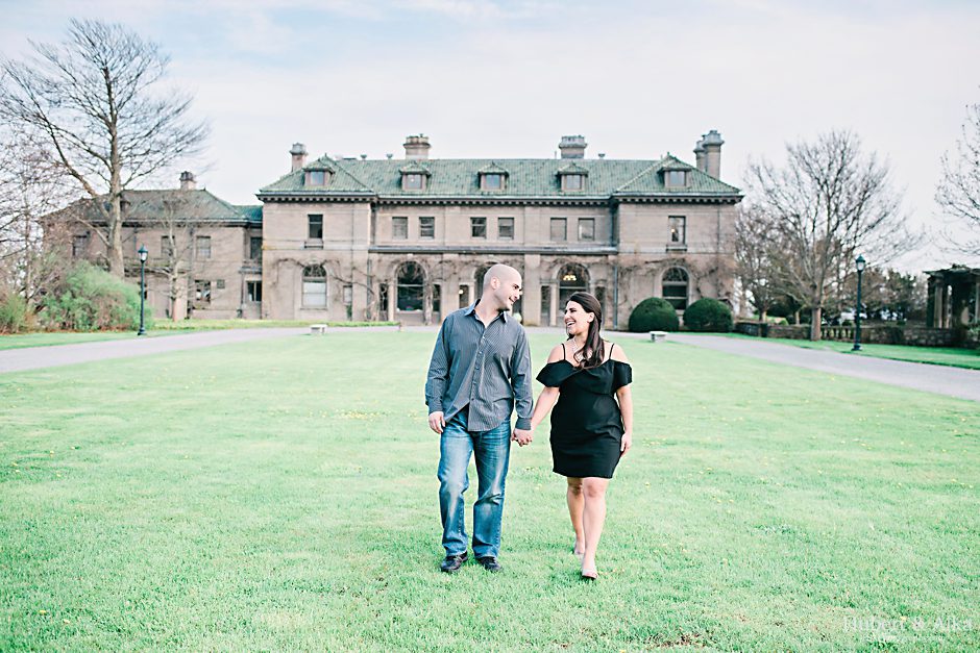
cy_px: 326
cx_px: 490
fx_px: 953
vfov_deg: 37.9
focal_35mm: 35
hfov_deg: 54.4
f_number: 2.5
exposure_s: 1/5000
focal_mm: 35
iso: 500
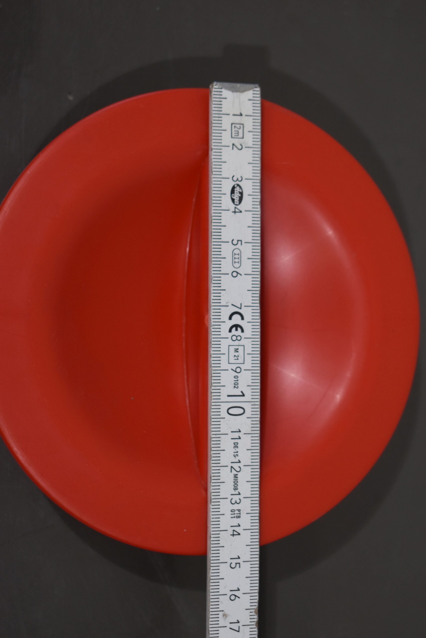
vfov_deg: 29.9
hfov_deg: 20.2
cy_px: 319
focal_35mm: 68
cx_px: 213
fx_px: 1198
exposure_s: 1/250
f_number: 5
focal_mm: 45
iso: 720
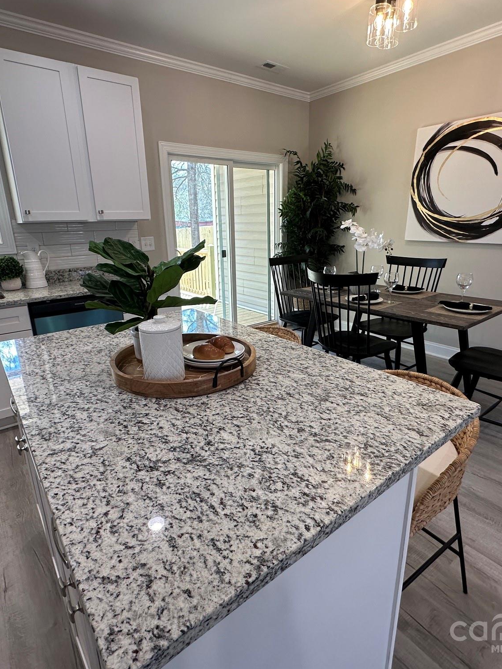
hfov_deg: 68.7
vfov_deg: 84.7
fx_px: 367
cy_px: 329
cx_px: 247
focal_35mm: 19
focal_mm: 2.22
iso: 160
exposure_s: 1/120
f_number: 2.2
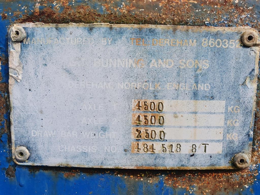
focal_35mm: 26
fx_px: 195
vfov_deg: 53.1
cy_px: 98
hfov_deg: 67.3
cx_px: 130
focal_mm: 4.32
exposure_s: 1/900
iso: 50
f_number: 2.4
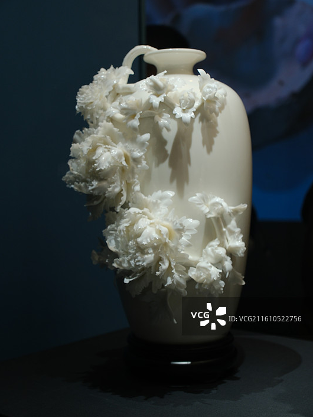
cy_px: 206
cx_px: 156
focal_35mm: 49
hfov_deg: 29.7
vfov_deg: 38.9
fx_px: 590
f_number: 4
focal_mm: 29.8
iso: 400
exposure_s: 1/42
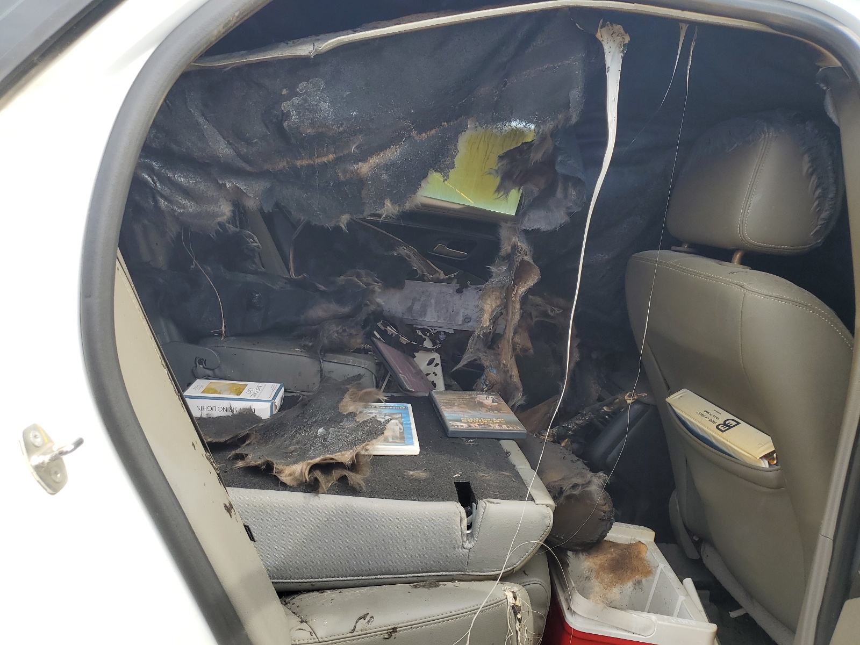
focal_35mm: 26
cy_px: 322
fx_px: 646
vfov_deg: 53.1
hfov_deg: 67.3
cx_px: 430
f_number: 1.5
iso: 50
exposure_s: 1/455
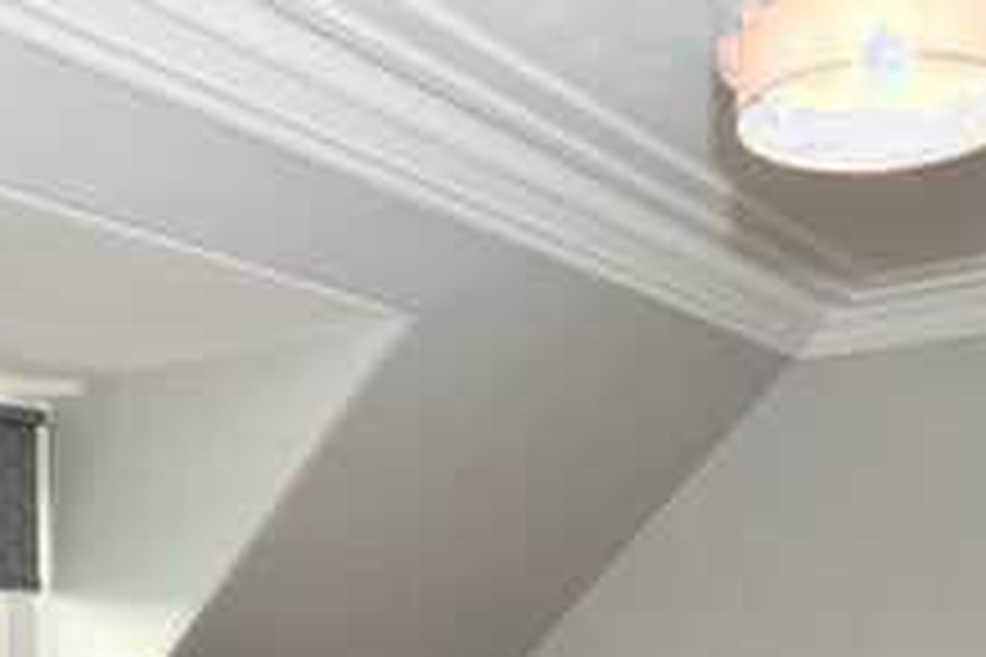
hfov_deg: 41.1
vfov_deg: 25.9
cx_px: 446
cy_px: 727
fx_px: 1315
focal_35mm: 48
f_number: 4
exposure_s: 1/60
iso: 450
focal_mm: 10
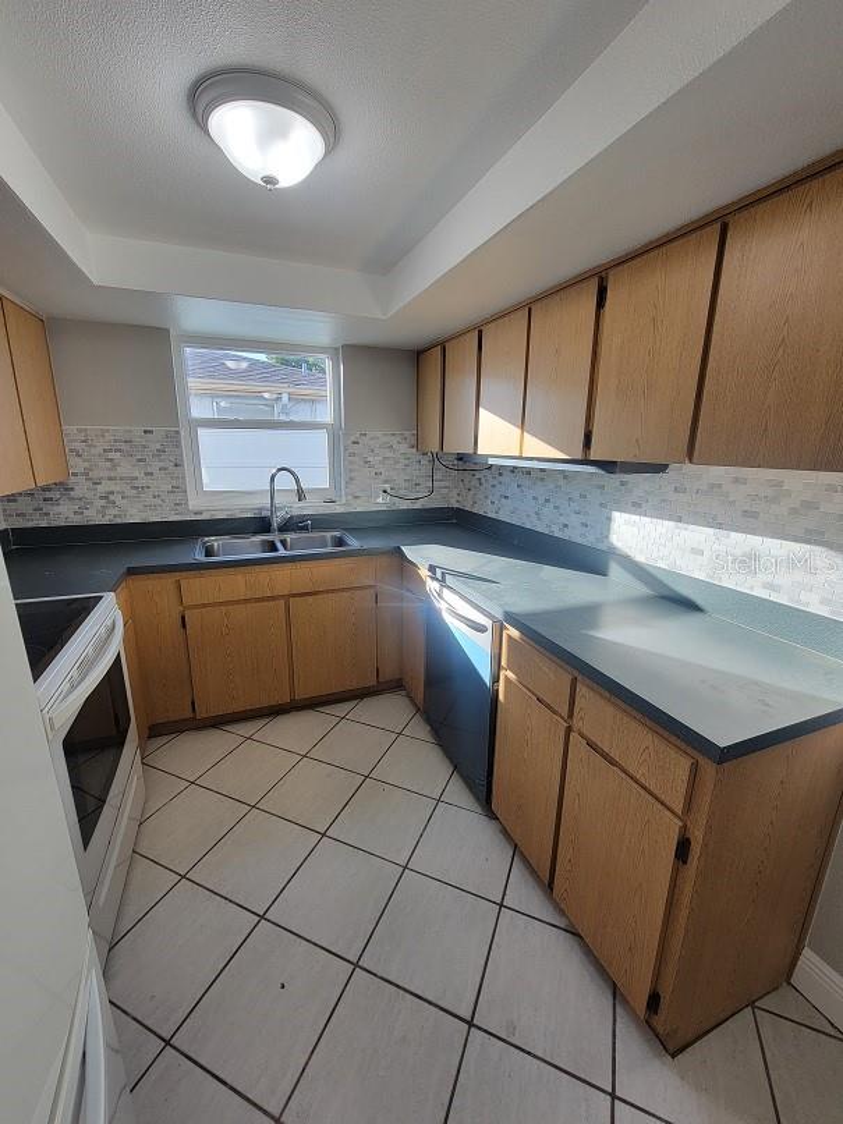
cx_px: 422
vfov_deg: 106.2
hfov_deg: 89.9
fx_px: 422
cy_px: 562
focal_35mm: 13
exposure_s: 1/120
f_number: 2.2
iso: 100
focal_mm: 2.2
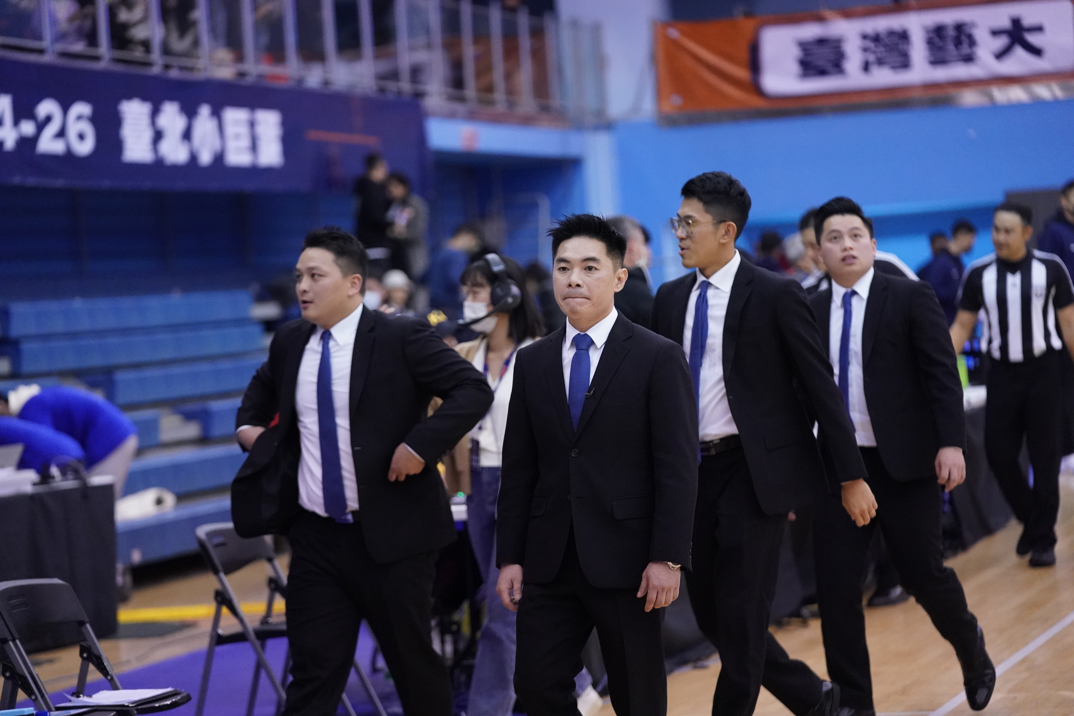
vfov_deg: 11.8
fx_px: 3460
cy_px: 358
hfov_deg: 17.6
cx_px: 537
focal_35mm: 116
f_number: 2.8
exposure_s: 1/1600
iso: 8000
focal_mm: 116
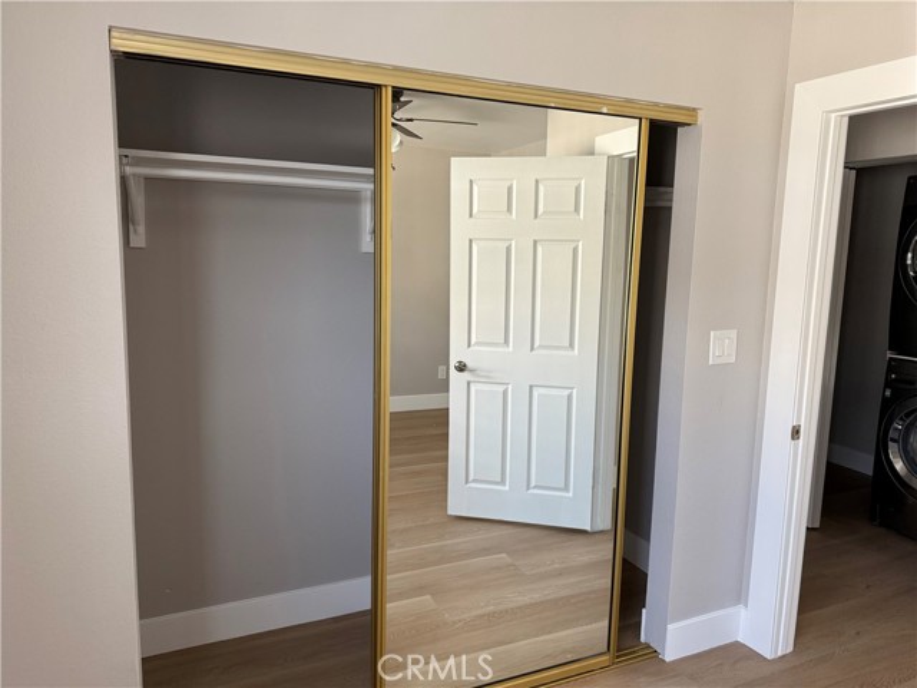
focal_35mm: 24
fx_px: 636
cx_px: 458
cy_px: 344
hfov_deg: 71.6
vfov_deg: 56.8
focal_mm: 6.76
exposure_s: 1/121
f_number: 1.78
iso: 160
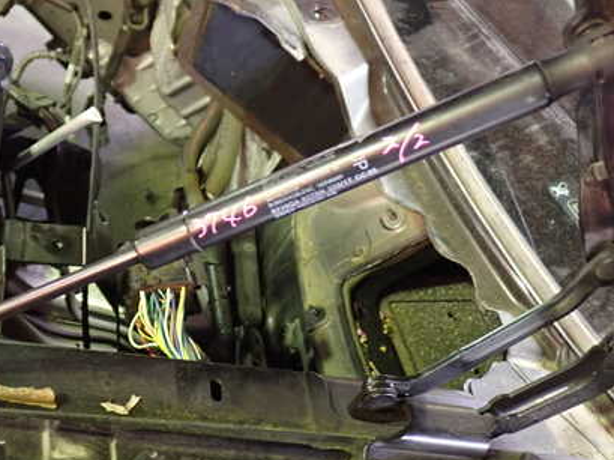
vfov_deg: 30.7
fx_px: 833
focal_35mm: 47
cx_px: 225
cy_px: 277
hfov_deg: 40.2
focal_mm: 5.79
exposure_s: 1/20
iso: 800
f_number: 2.4
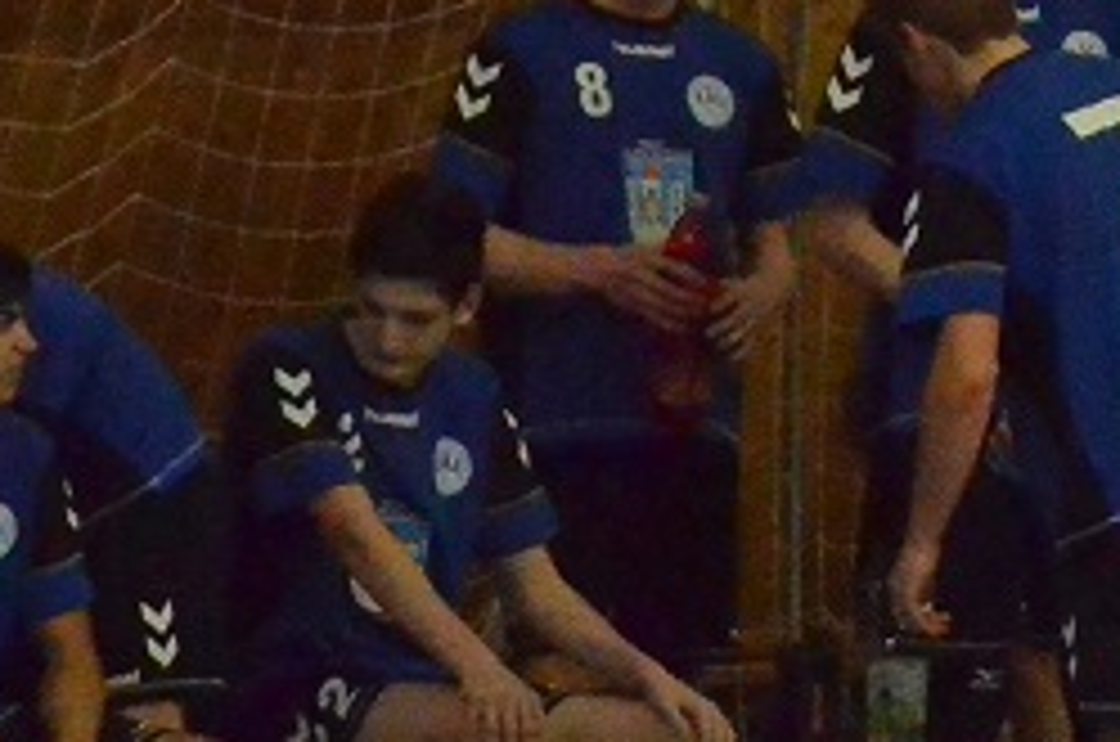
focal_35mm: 758
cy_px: 202
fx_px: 23549
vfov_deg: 1.8
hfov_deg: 2.7
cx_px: 1358
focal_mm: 105
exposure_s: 1/1000
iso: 6400
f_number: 6.3
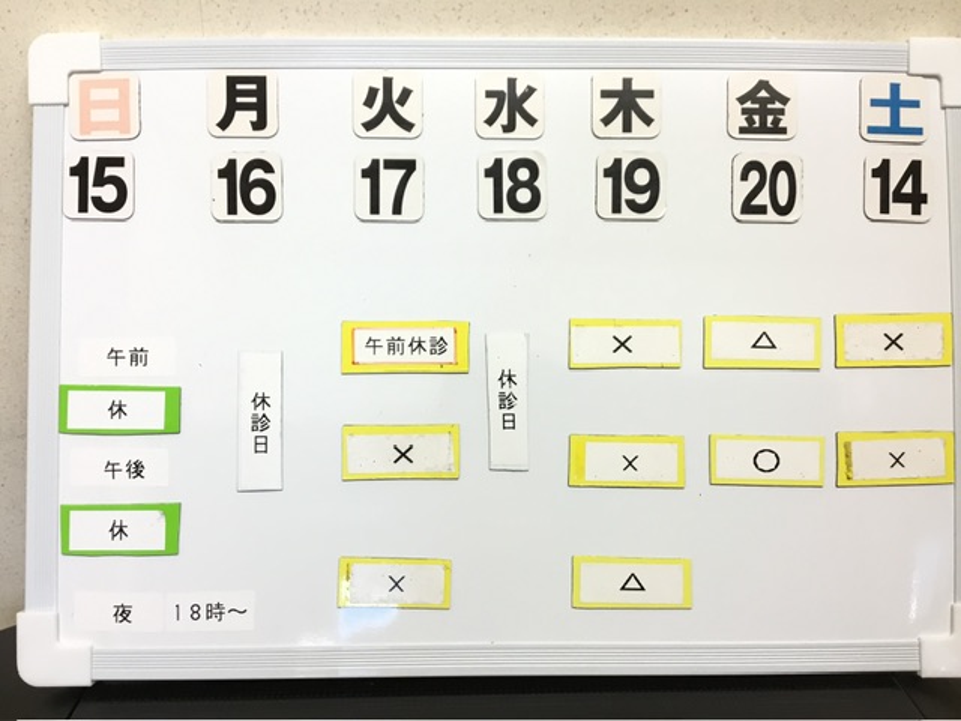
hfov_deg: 58.4
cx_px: 480
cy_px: 360
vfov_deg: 45.4
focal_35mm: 31
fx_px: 861
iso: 32
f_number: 2.4
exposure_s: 1/30
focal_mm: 3.3
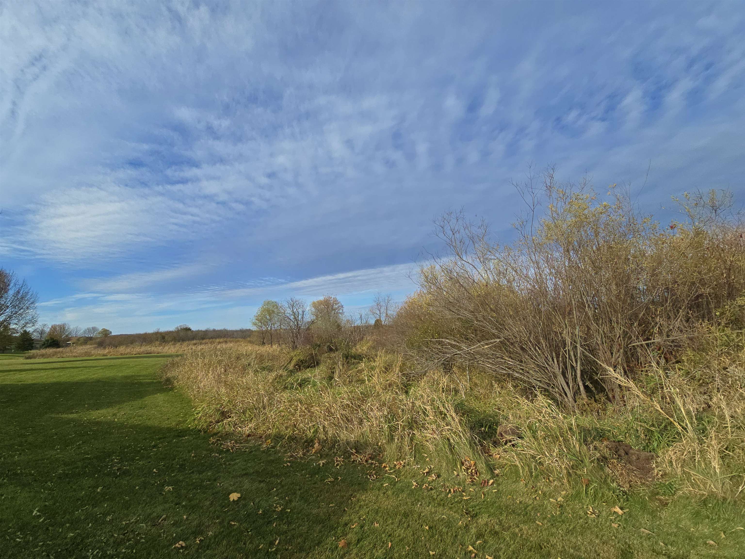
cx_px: 372
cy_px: 280
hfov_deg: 106.2
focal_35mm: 13
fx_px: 280
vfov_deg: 89.9
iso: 50
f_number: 2.2
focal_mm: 2.2
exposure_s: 1/2327
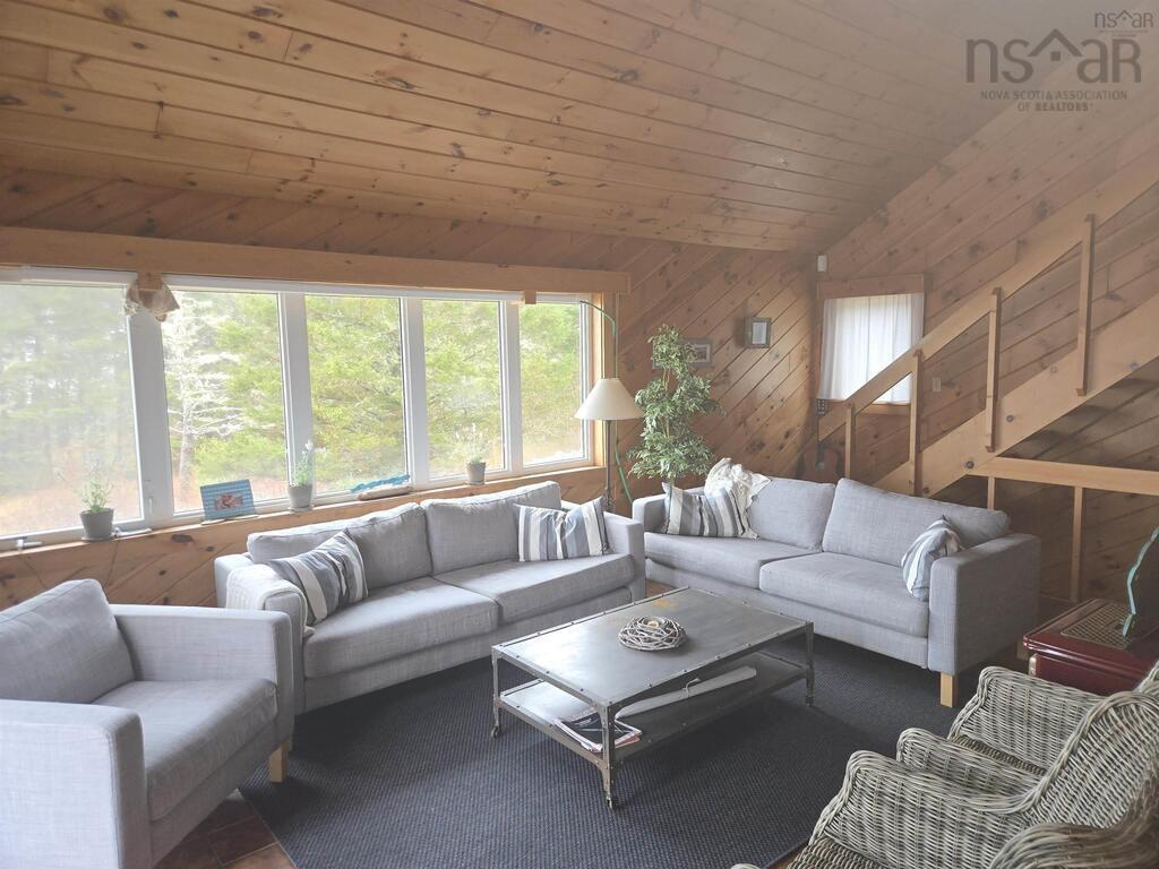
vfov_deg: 58.9
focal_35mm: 23
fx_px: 770
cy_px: 434
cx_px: 580
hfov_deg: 73.9
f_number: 1.8
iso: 100
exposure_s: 1/60
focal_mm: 5.4
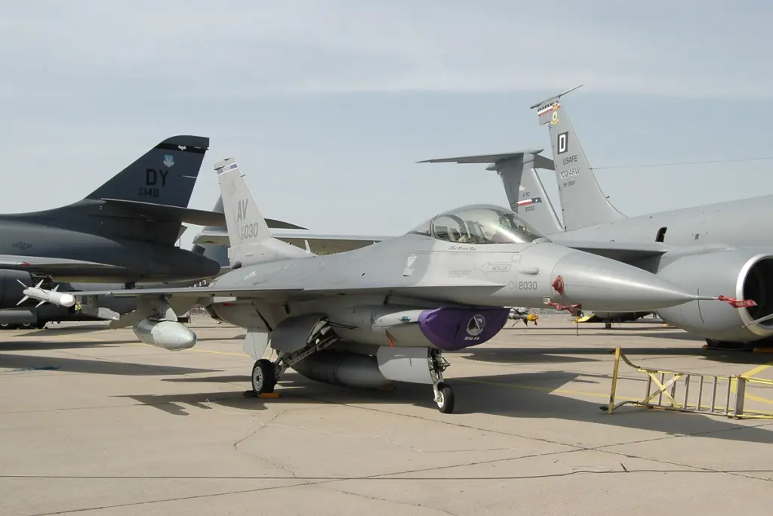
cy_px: 258
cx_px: 386
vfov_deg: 34.2
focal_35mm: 39
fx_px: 837
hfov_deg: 49.5
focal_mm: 26
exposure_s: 1/500
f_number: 8
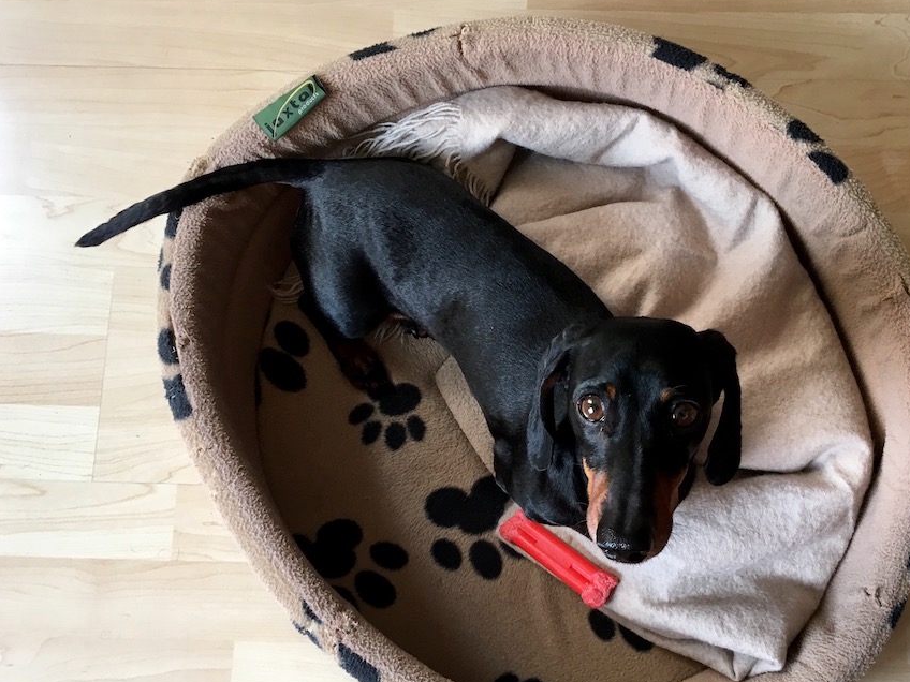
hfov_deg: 52.5
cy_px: 397
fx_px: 920
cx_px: 513
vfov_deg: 40.6
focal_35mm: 35
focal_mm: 4.15
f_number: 2.2
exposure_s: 1/33
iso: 50
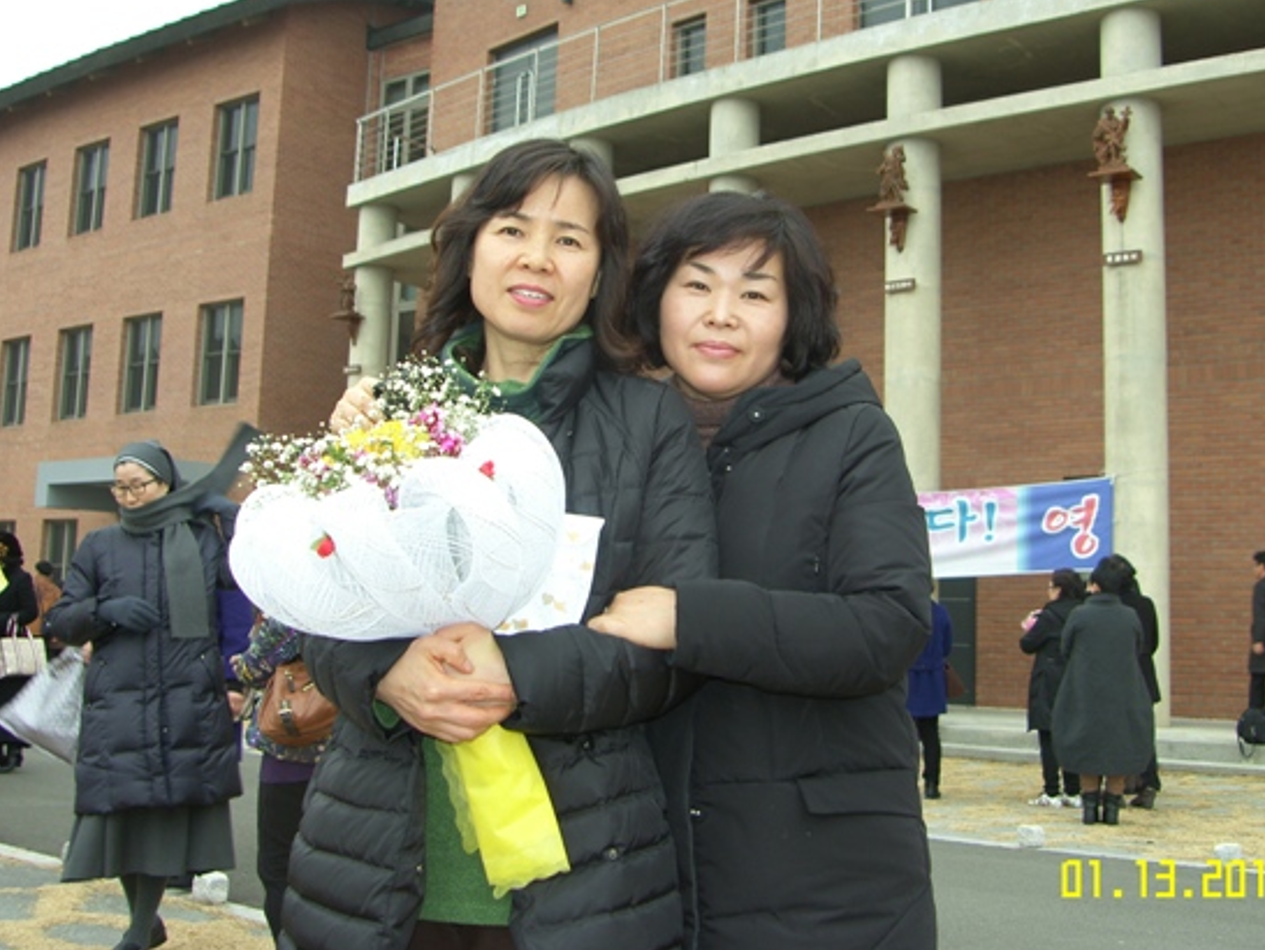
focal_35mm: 41
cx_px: 646
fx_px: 1499
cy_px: 415
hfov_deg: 45.8
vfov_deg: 35.1
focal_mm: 9
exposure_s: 1/50
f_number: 2.2
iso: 50
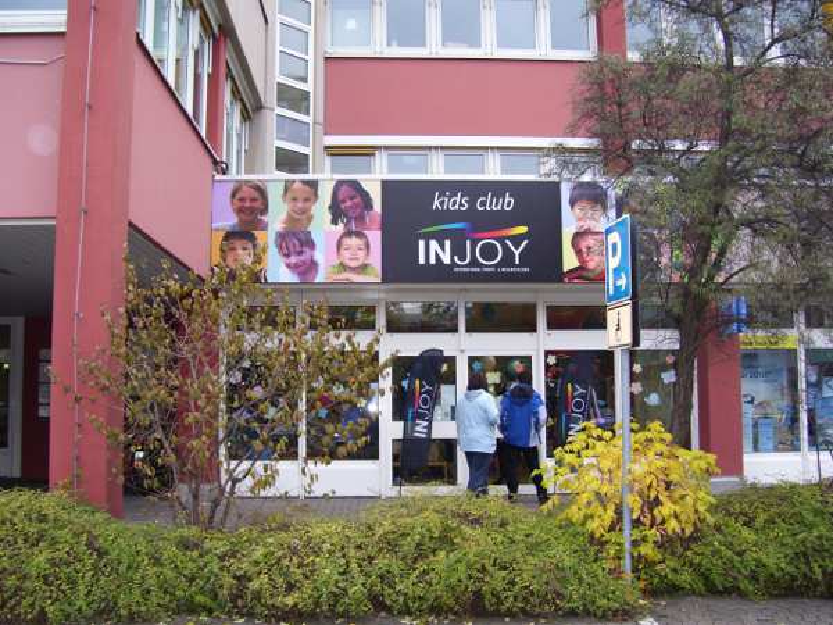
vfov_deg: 38.7
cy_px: 312
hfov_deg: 50.1
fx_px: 890
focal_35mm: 37
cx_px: 416
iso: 125
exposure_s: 1/60
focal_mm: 6
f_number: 2.7
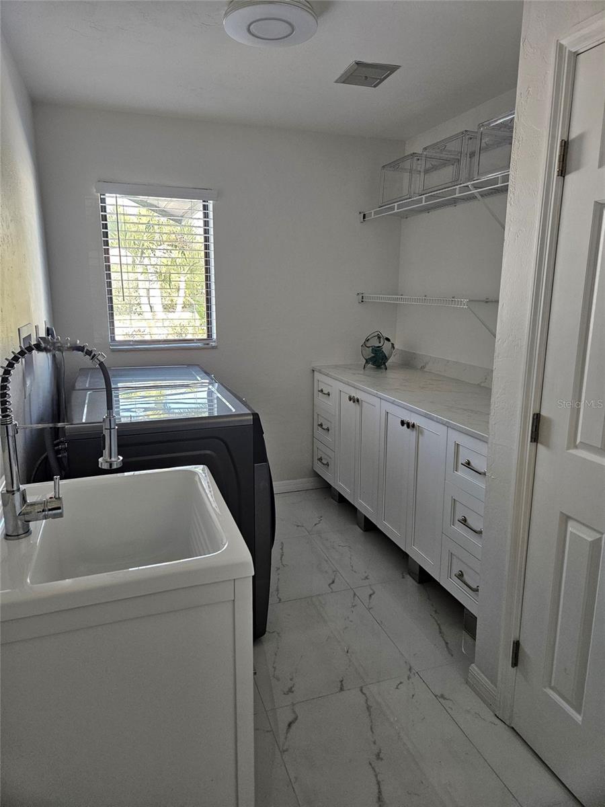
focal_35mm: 23
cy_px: 404
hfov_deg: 58.9
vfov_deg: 73.9
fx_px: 536
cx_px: 302
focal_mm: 5.4
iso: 250
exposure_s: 1/120
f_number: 1.8
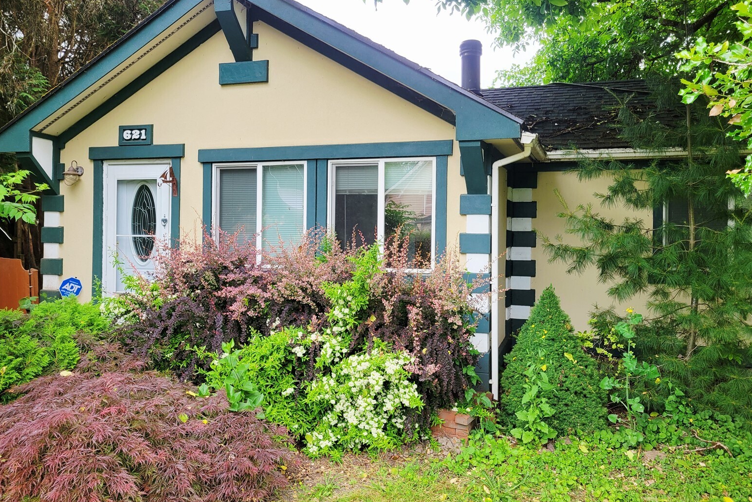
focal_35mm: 28
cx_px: 385
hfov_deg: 65.5
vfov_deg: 46.4
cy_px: 243
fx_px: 585
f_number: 1.8
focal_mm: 5.4
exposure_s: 1/345
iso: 40
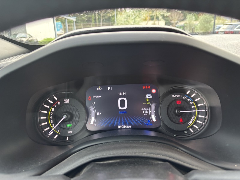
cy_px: 90
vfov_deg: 53.1
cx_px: 120
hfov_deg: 67.3
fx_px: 180
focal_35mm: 26
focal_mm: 5.96
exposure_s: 1/57
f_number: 1.6
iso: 250
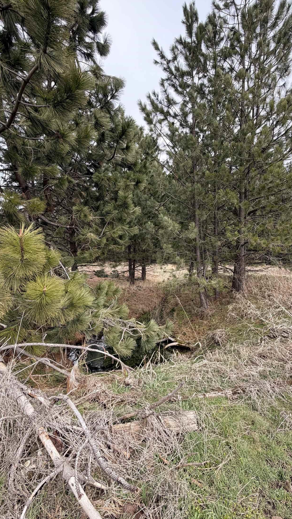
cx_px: 169
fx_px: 220
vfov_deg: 99.3
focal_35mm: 16
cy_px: 271
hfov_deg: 66.7
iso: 50
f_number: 2.2
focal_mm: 2.22
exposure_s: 1/502
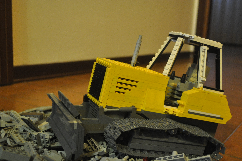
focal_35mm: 45
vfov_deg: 29.7
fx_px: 302
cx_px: 130
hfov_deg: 43.6
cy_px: 101
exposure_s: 1/15
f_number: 4
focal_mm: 24
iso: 1600
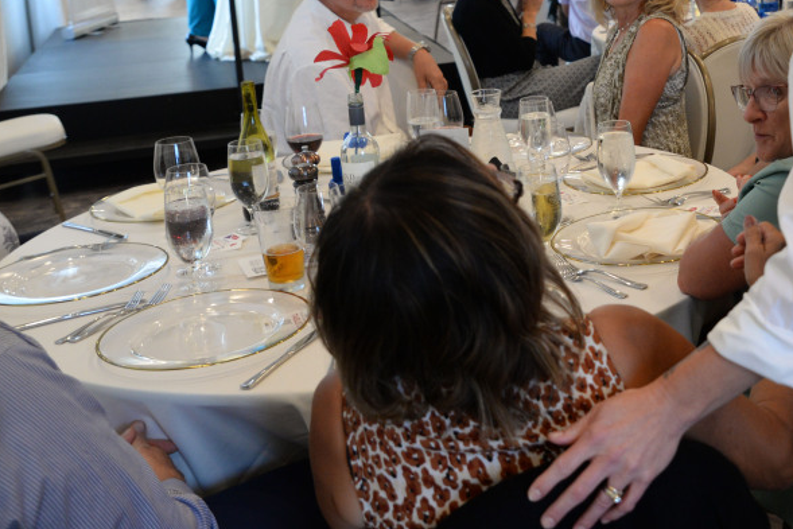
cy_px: 56
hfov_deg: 35.5
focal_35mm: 53
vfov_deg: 24.8
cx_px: 701
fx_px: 1168
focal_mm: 26
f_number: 5
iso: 1250
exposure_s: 1/160
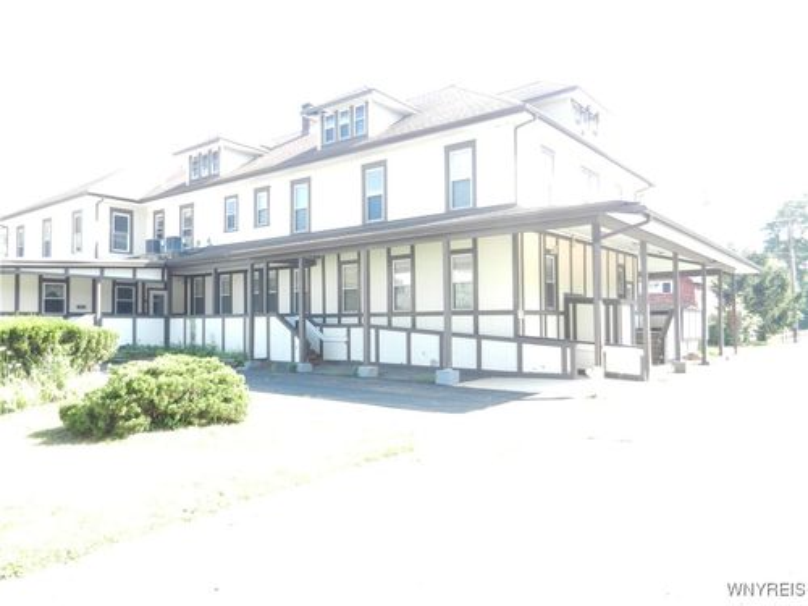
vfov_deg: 54.9
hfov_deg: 69.4
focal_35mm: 25
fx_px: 584
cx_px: 404
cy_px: 303
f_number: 3.5
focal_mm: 4.5
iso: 160
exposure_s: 1/125
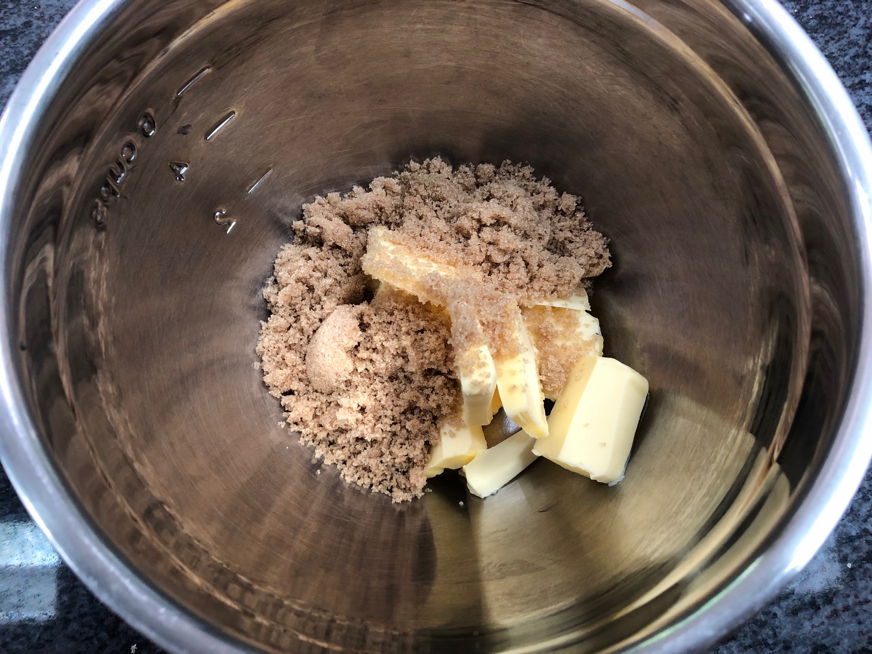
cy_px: 327
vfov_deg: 49.7
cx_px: 436
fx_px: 705
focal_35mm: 28
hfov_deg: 63.4
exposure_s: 1/24
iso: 40
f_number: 1.8
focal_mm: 3.99
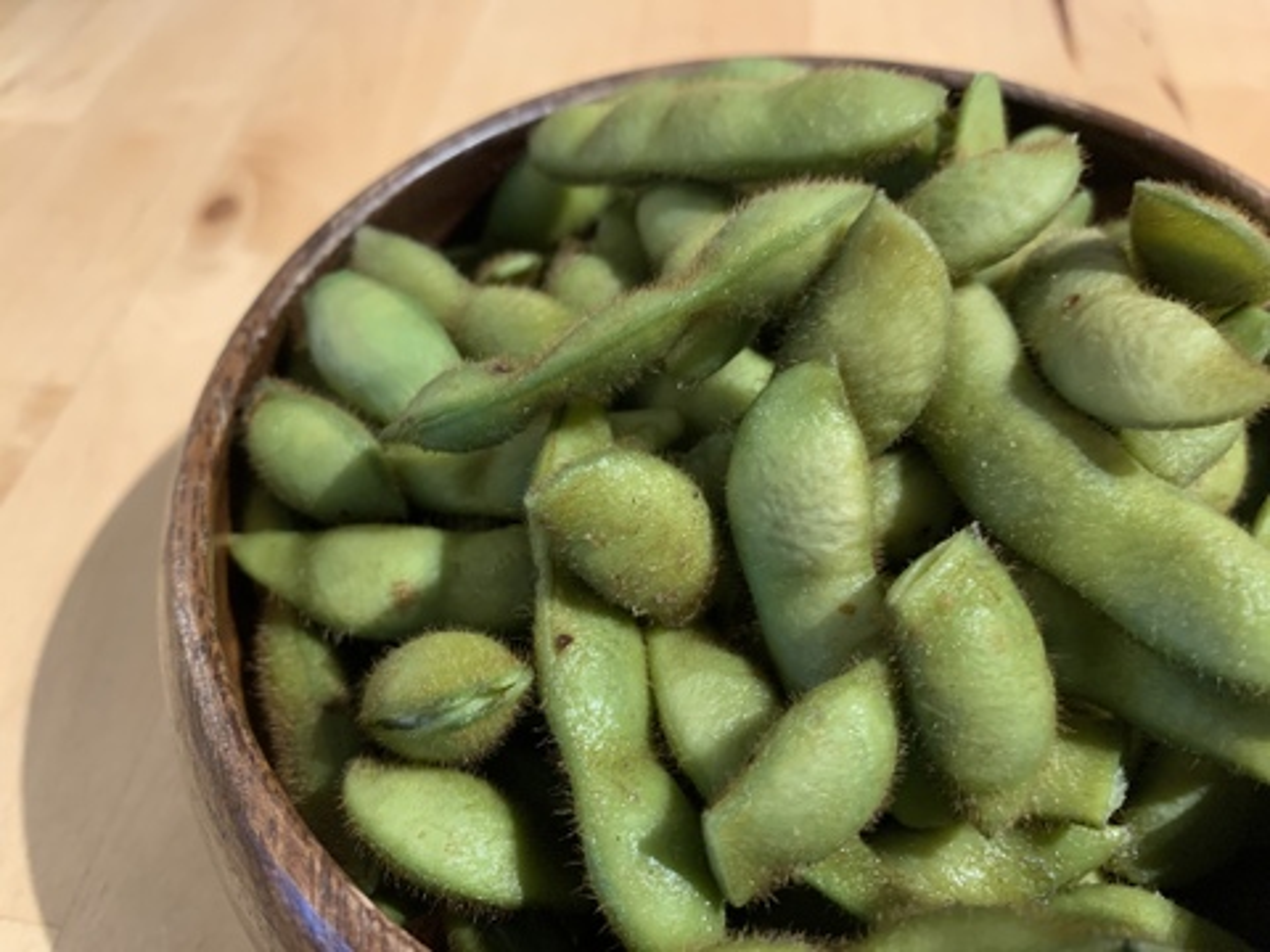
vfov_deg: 53.1
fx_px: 954
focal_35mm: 26
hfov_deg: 67.3
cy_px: 476
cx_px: 635
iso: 320
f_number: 1.8
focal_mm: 4.25
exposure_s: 1/40
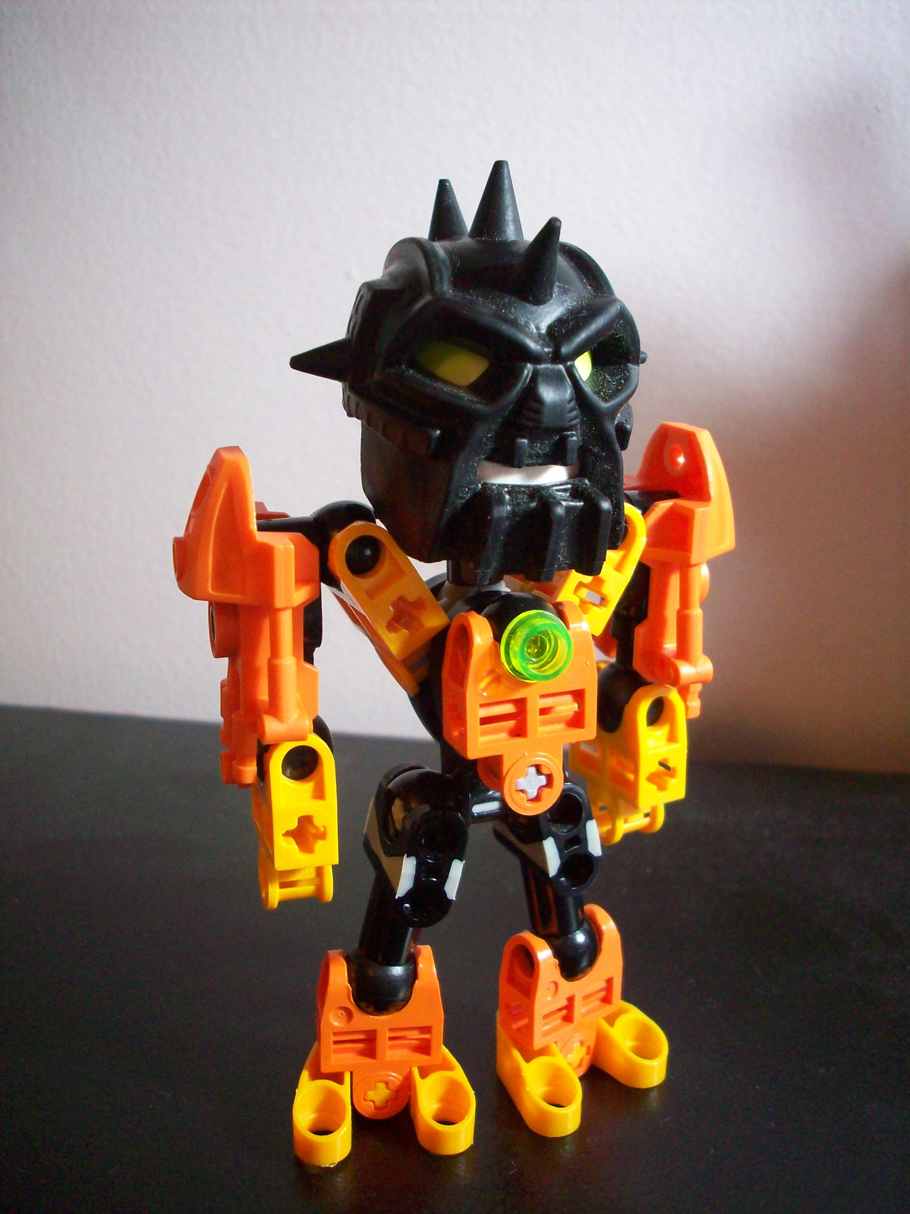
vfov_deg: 50.1
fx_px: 1297
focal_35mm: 37
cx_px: 455
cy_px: 607
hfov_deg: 38.7
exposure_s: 1/15.2
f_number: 2.8
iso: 160
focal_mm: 6.2
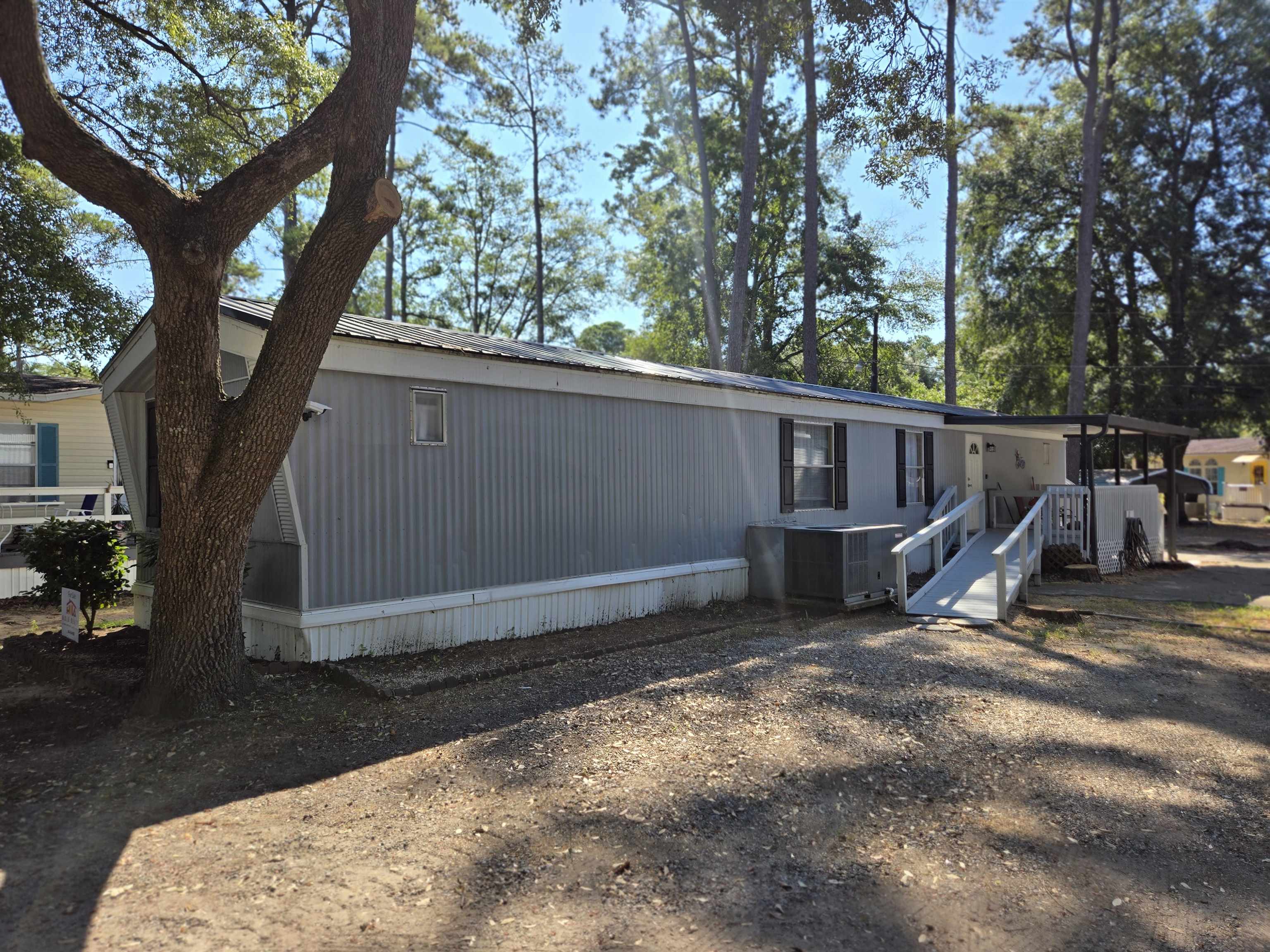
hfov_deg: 73.9
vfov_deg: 58.9
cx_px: 635
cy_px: 476
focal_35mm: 23
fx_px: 844
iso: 25
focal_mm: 5.4
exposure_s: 1/1269
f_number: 1.8
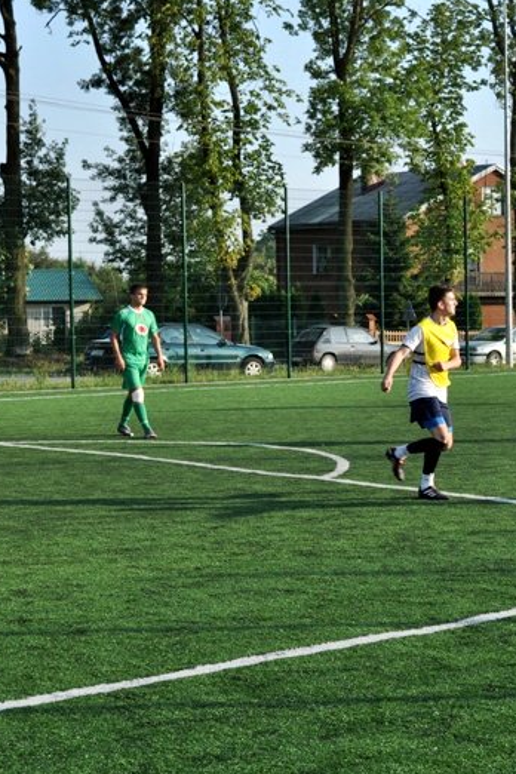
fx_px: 1677
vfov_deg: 26.0
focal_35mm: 78
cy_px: 389
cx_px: 525
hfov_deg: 17.1
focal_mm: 34
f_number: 8
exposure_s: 1/250
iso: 200
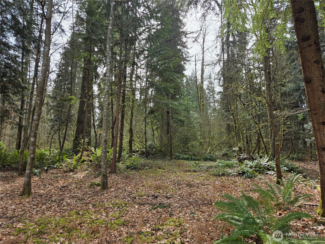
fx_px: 216
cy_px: 122
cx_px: 162
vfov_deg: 58.9
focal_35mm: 23
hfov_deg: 73.9
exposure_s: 1/1053
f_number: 1.8
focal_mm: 5.4
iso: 25
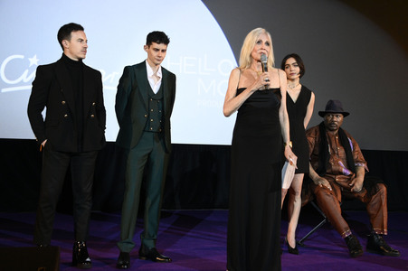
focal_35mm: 52
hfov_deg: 38.2
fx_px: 589
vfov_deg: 26.0
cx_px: 204
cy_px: 136
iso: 6400
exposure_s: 1/160
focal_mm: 52
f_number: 5.6
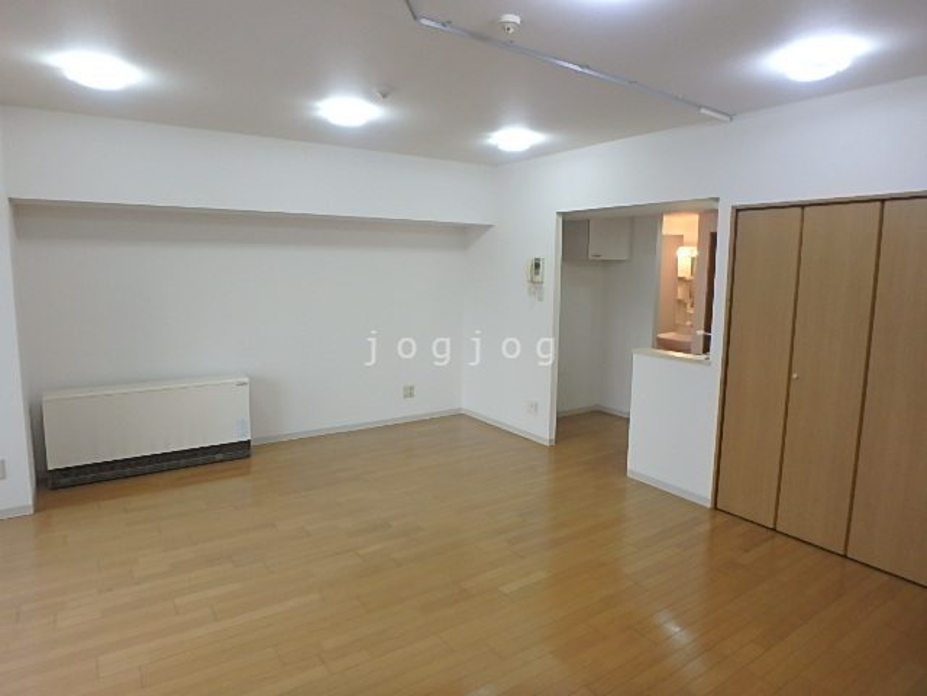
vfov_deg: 63.4
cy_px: 348
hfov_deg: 79.0
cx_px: 464
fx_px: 562
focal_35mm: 21
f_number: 3.5
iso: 200
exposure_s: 1/50
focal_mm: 3.7
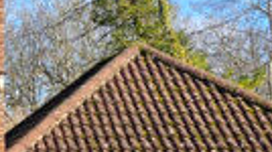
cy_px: 167
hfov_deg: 13.4
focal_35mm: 131
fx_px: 944
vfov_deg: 9.1
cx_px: -316
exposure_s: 1/370
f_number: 1.7
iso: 12
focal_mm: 6.3
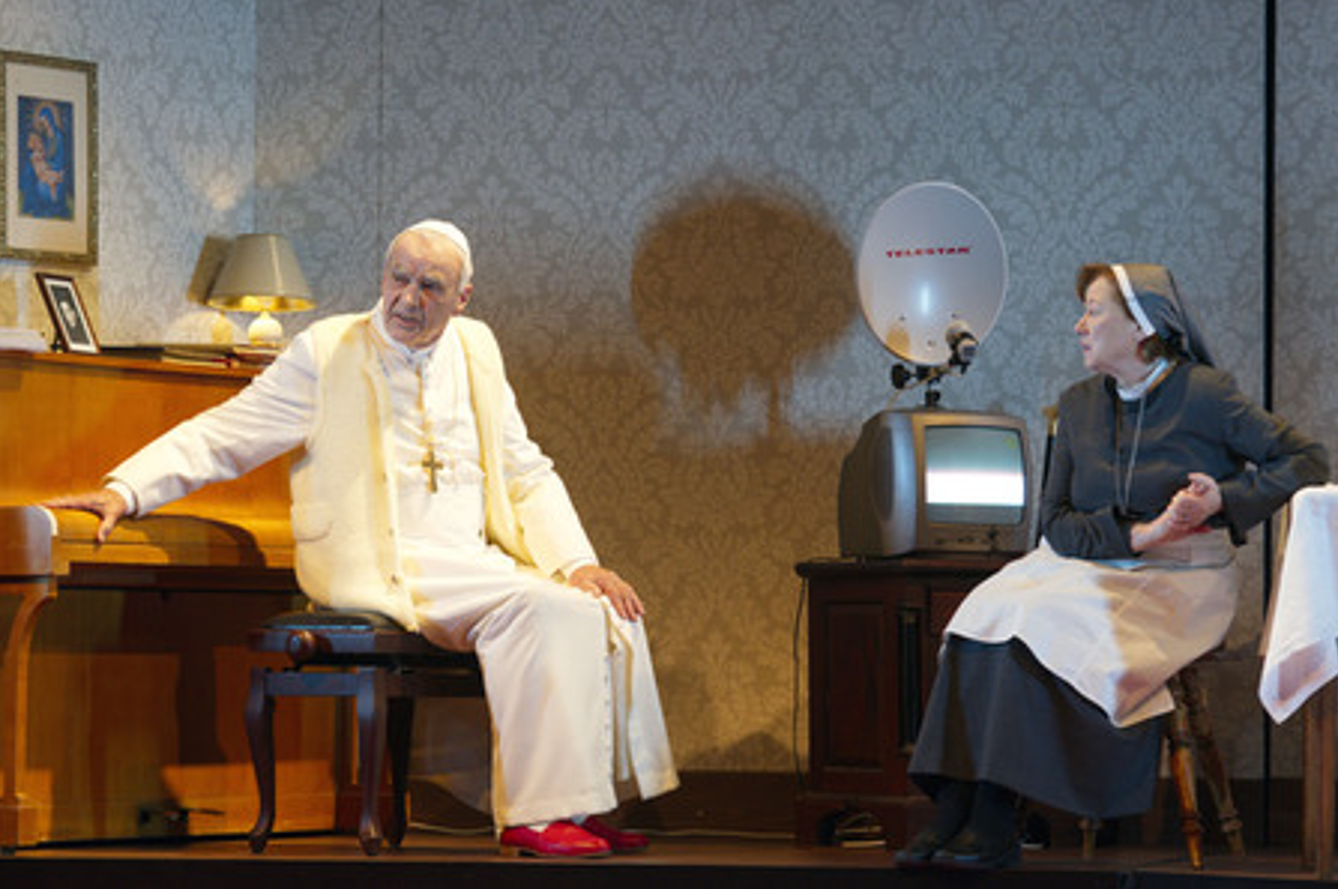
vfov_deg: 12.1
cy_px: 443
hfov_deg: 18.1
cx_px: 672
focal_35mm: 113
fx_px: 4195
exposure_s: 1/200
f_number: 5
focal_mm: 112
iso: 1600
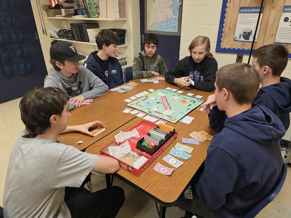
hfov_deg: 73.9
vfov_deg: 58.9
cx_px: 146
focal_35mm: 23
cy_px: 109
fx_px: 193
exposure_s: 1/120
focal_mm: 6.3
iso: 400
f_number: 1.7
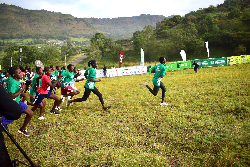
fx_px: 188
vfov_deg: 48.0
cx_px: 125
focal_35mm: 27
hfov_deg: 67.4
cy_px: 84
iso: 400
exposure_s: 1/2000
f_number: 4
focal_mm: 18
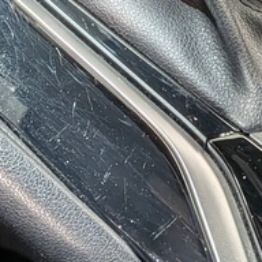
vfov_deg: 14.6
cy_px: -97
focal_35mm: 113
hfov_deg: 15.4
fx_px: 968
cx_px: 141
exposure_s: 1/28.2
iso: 34
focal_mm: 4.53
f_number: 1.7
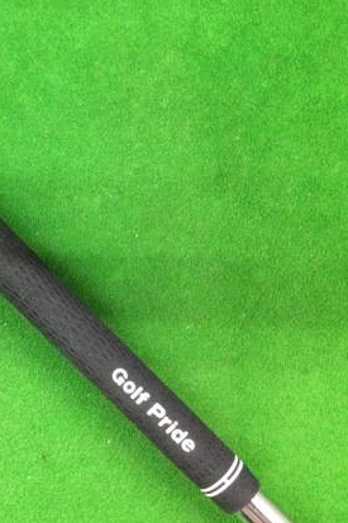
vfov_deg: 39.6
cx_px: -13
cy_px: 247
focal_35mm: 50
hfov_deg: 25.4
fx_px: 726
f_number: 2.4
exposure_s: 1/30
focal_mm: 3.3
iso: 200
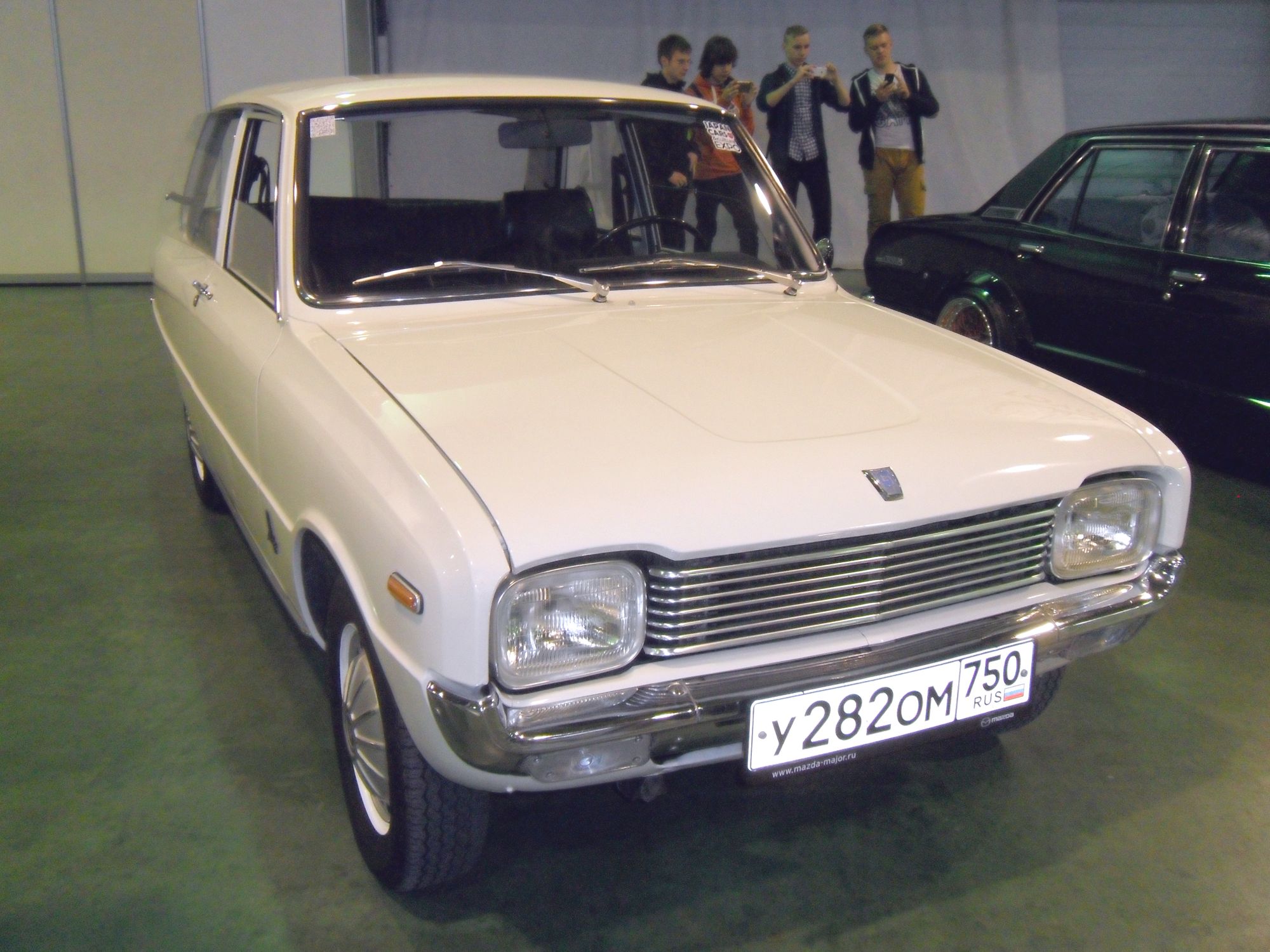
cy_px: 476
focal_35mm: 34
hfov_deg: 54.0
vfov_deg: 41.8
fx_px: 1247
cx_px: 635
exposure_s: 1/45
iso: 400
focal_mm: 6
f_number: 3.6
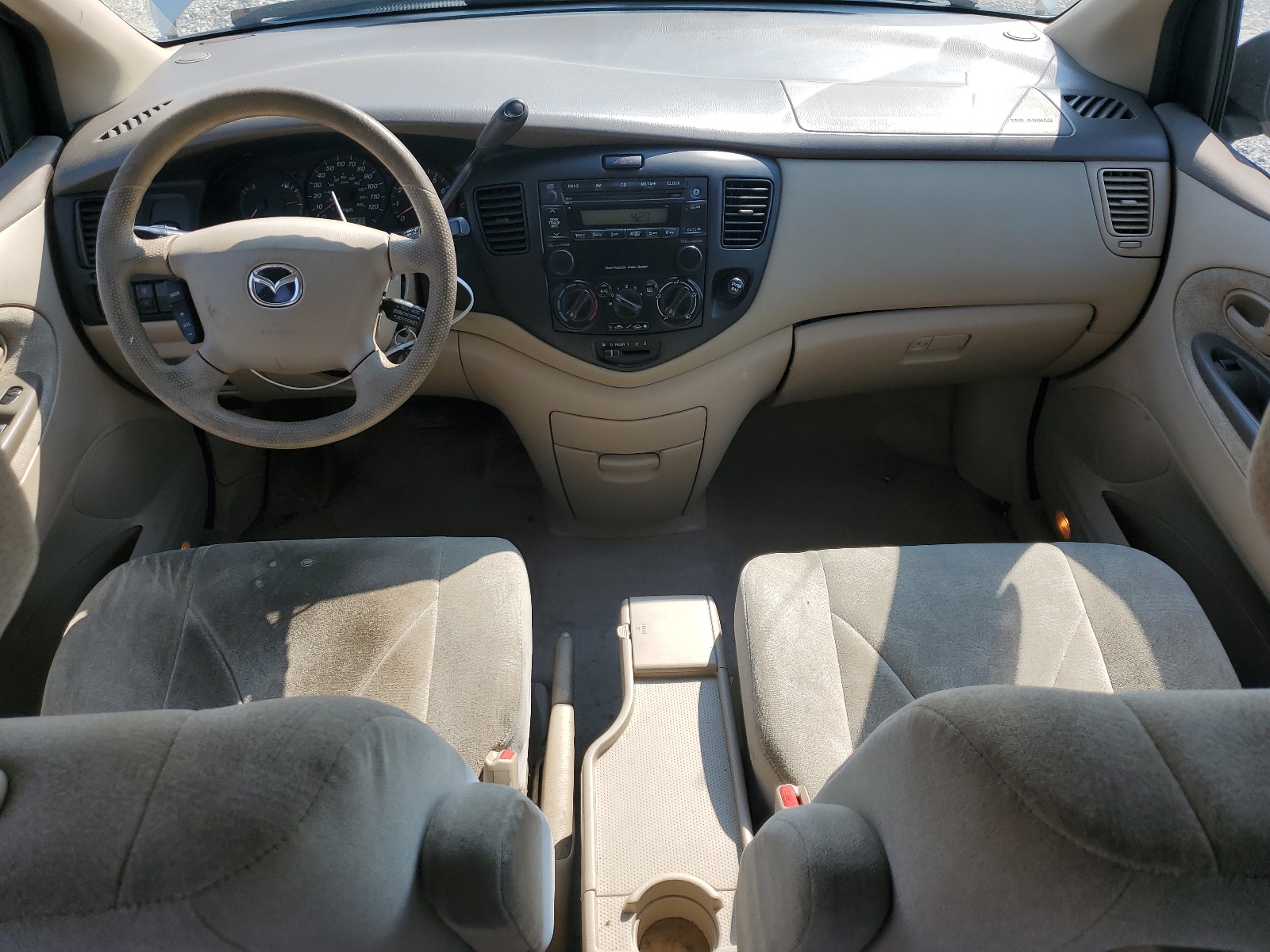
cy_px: 476
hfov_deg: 67.3
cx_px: 635
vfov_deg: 53.1
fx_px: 954
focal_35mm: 26
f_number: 1.5
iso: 50
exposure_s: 1/1250
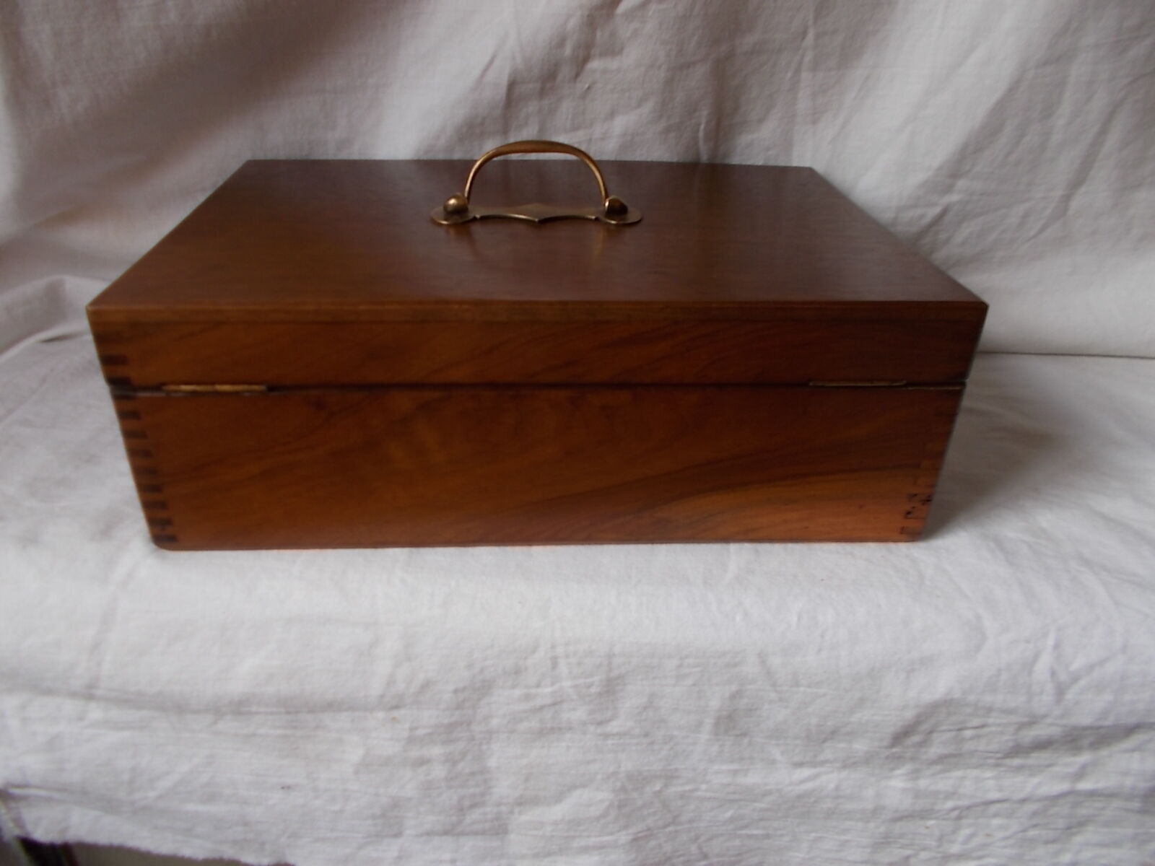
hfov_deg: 67.3
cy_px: 433
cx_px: 578
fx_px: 868
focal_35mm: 26
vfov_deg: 53.1
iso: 80
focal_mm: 4.6
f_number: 3.2
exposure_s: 1/25
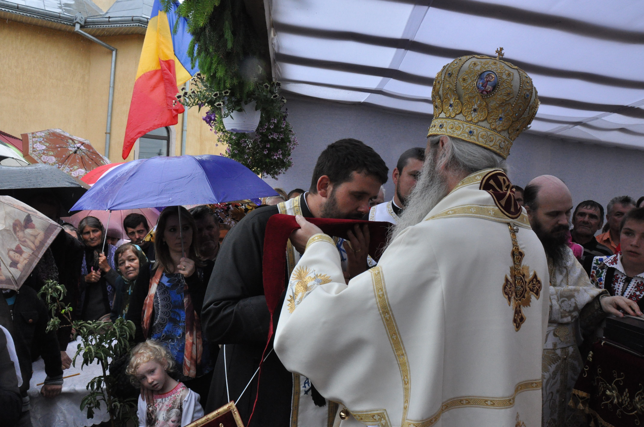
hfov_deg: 67.4
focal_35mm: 27
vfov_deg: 47.8
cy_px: 214
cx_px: 322
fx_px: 482
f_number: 11
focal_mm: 18
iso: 1600
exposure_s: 1/500
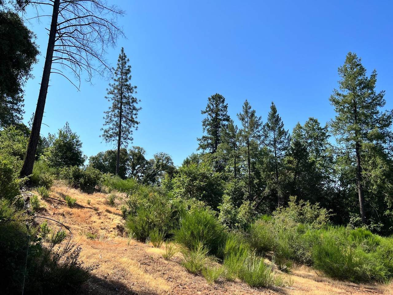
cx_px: 196
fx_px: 295
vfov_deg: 53.1
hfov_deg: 67.3
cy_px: 148
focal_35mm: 26
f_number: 1.5
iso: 50
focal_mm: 5.7
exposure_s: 1/4274
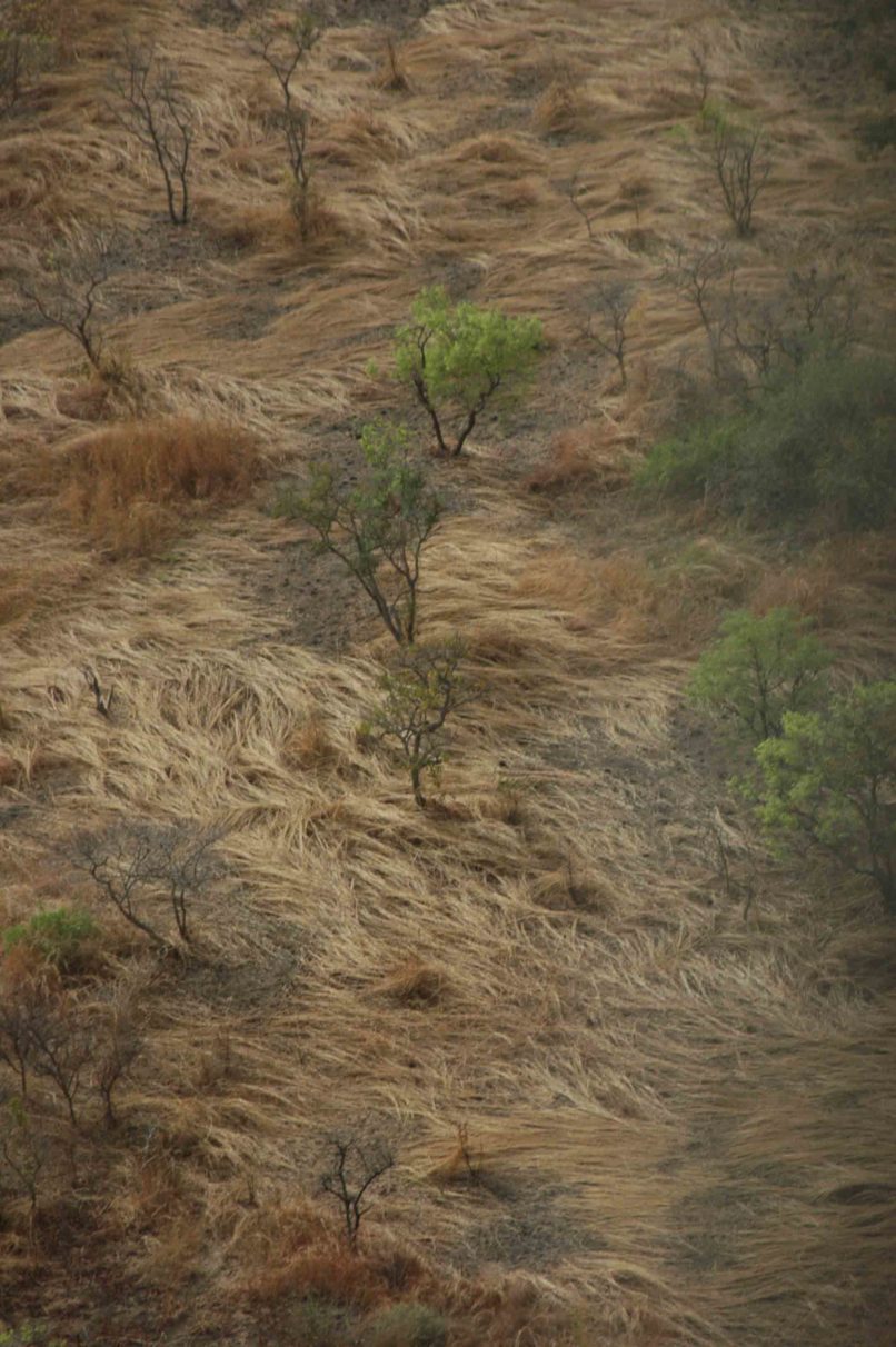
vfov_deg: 8.9
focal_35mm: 232
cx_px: 448
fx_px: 8694
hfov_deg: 5.9
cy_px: 674
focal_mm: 155
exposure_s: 1/1600
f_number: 5.6
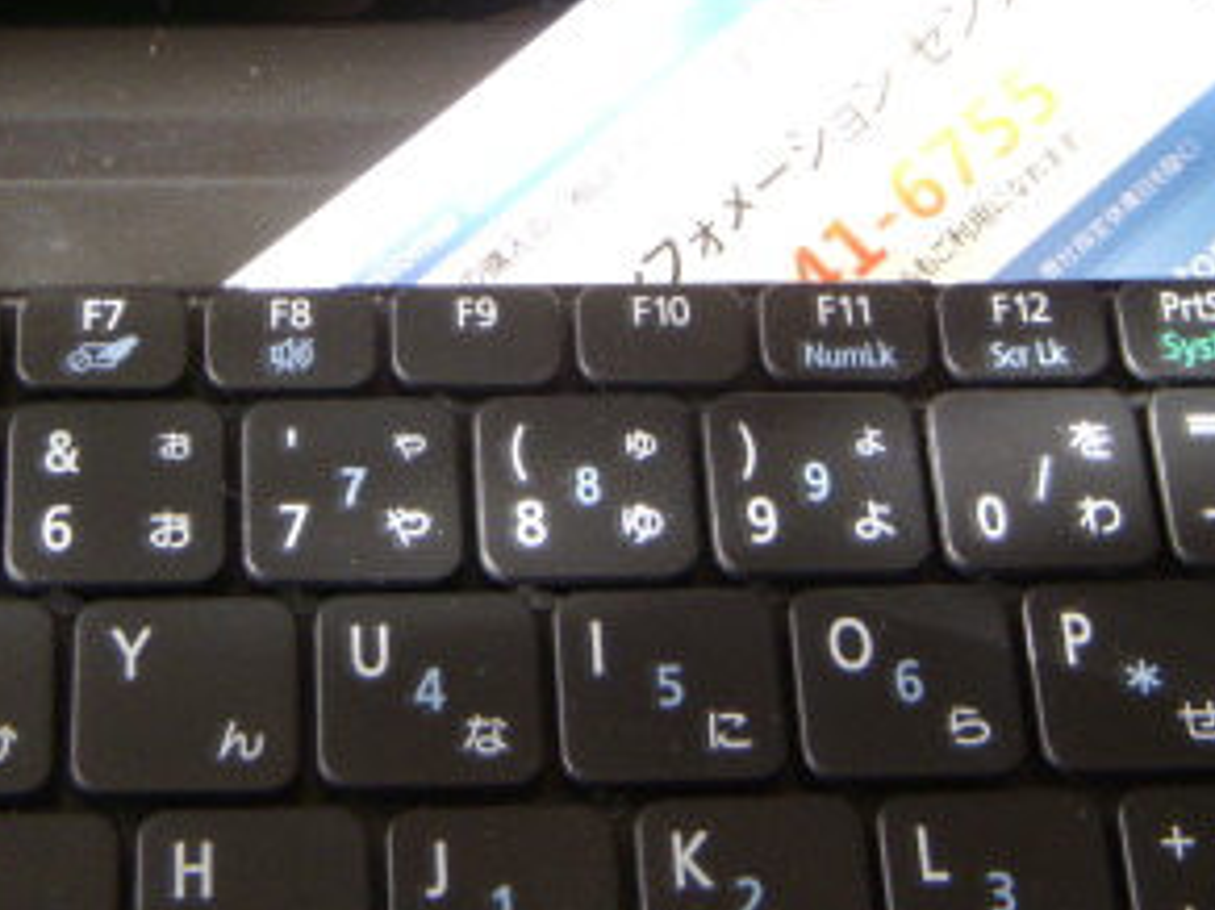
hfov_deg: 20.0
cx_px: 459
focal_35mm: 98
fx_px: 3438
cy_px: 194
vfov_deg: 15.0
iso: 125
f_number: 3.6
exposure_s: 1/30
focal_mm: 9.4
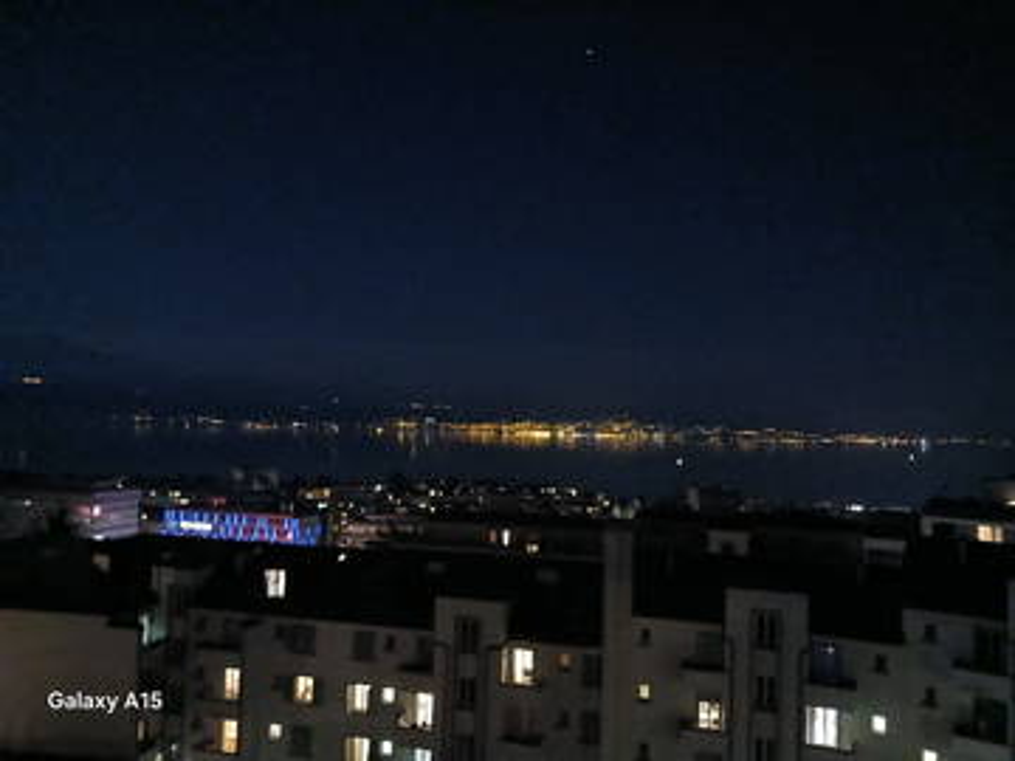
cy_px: 380
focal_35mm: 26
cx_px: 508
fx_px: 762
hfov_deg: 67.3
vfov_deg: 53.1
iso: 2500
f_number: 1.8
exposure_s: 1/10
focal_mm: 3.98
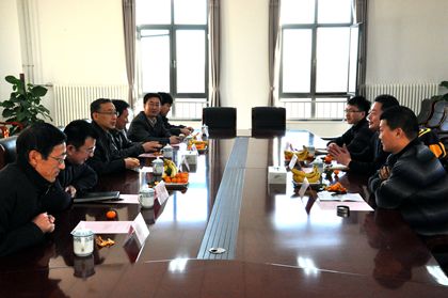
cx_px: 224
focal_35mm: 42
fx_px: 522
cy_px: 149
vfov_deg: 31.8
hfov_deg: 46.4
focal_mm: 28
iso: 2000
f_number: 14
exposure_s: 1/50
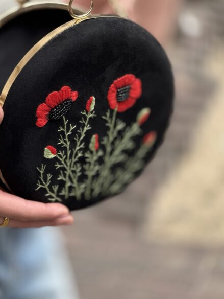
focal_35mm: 164
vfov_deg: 12.0
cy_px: 119
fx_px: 1414
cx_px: 71
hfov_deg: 9.0
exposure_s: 1/342
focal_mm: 15.66
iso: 50
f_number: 2.8
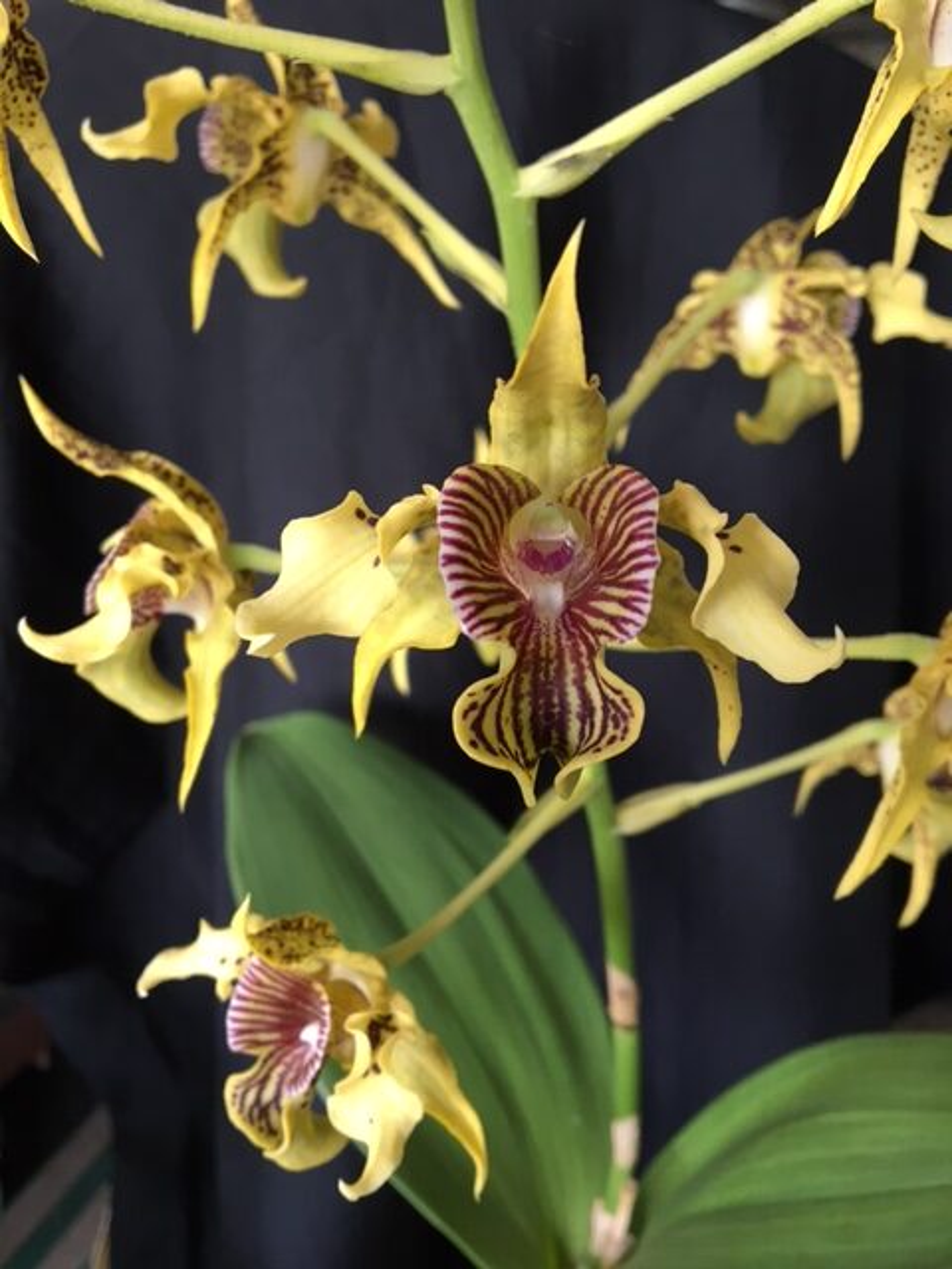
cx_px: 476
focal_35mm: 29
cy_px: 634
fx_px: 1063
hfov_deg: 48.2
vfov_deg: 61.7
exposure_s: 1/33
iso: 80
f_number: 2.2
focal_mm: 4.15
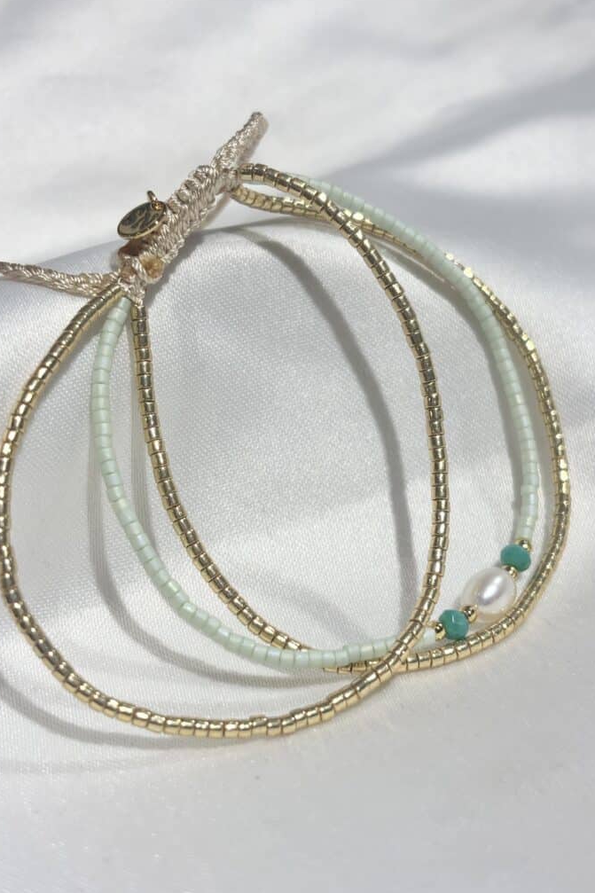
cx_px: 301
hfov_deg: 24.6
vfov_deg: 36.3
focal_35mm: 55
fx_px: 1364
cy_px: 448
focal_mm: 5.96
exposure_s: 1/380
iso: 32
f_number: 1.6
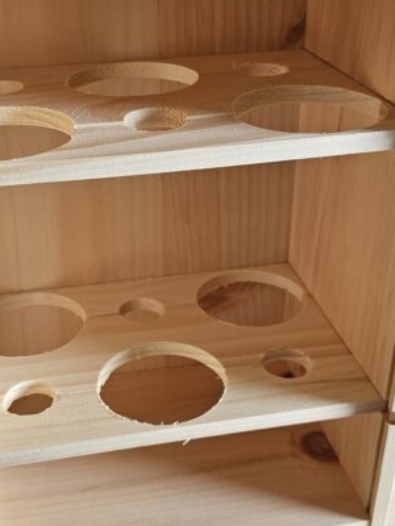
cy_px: 264
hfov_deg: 31.4
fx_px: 700
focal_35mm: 46
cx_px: 158
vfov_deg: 41.2
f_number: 1.7
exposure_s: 1/142
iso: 200
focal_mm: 6.3
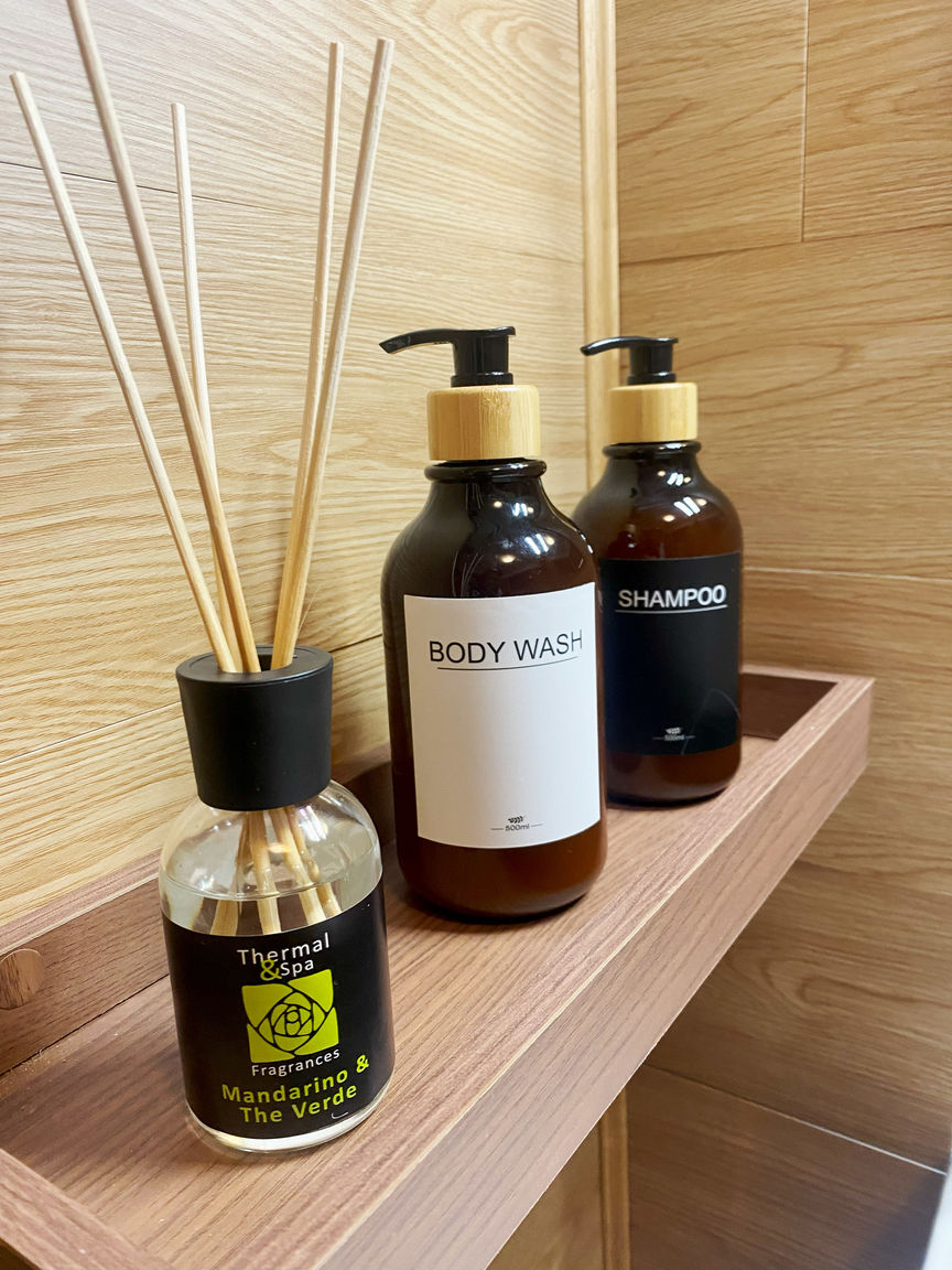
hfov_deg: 53.1
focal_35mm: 26
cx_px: 476
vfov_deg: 67.3
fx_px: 953
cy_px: 635
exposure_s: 1/50
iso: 200
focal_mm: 4.25
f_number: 1.8
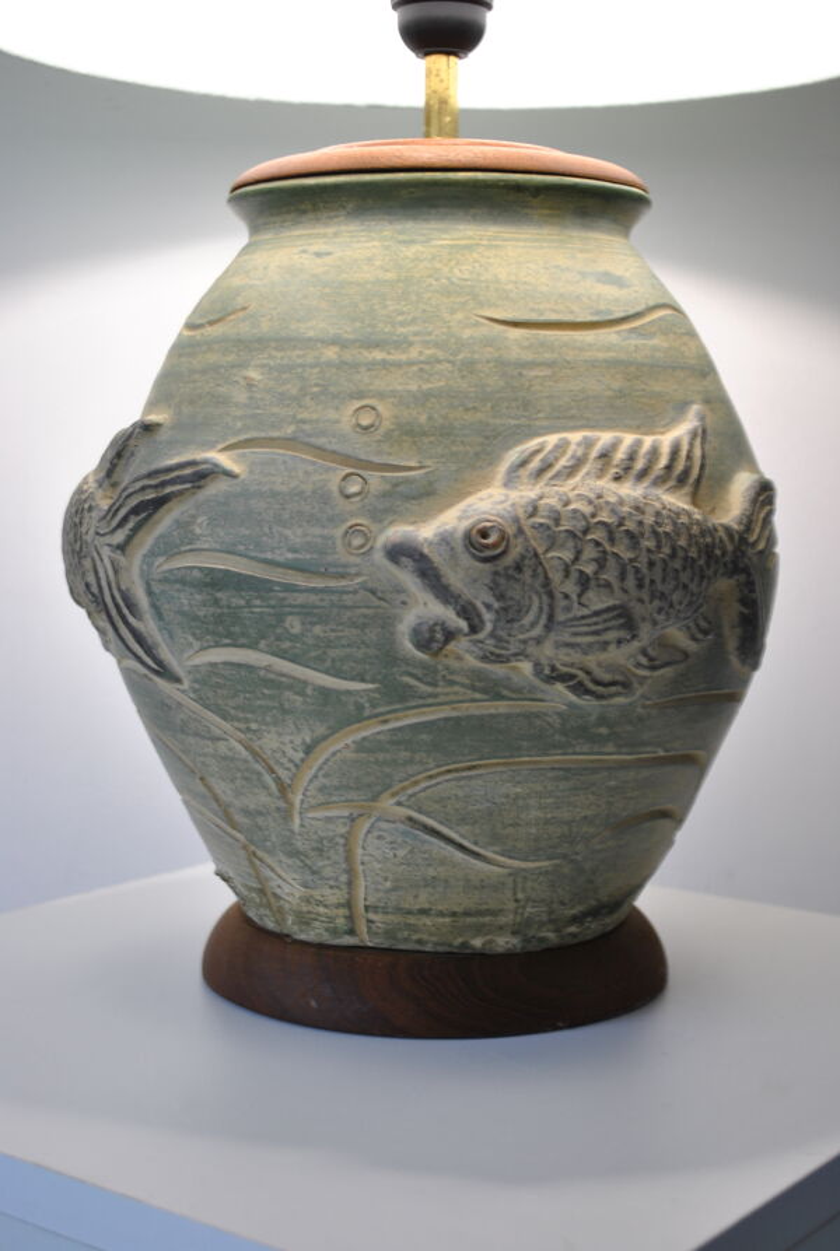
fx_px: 1881
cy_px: 626
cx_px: 420
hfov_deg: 25.2
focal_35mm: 54
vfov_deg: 36.8
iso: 200
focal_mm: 36
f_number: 5
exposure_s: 1/13
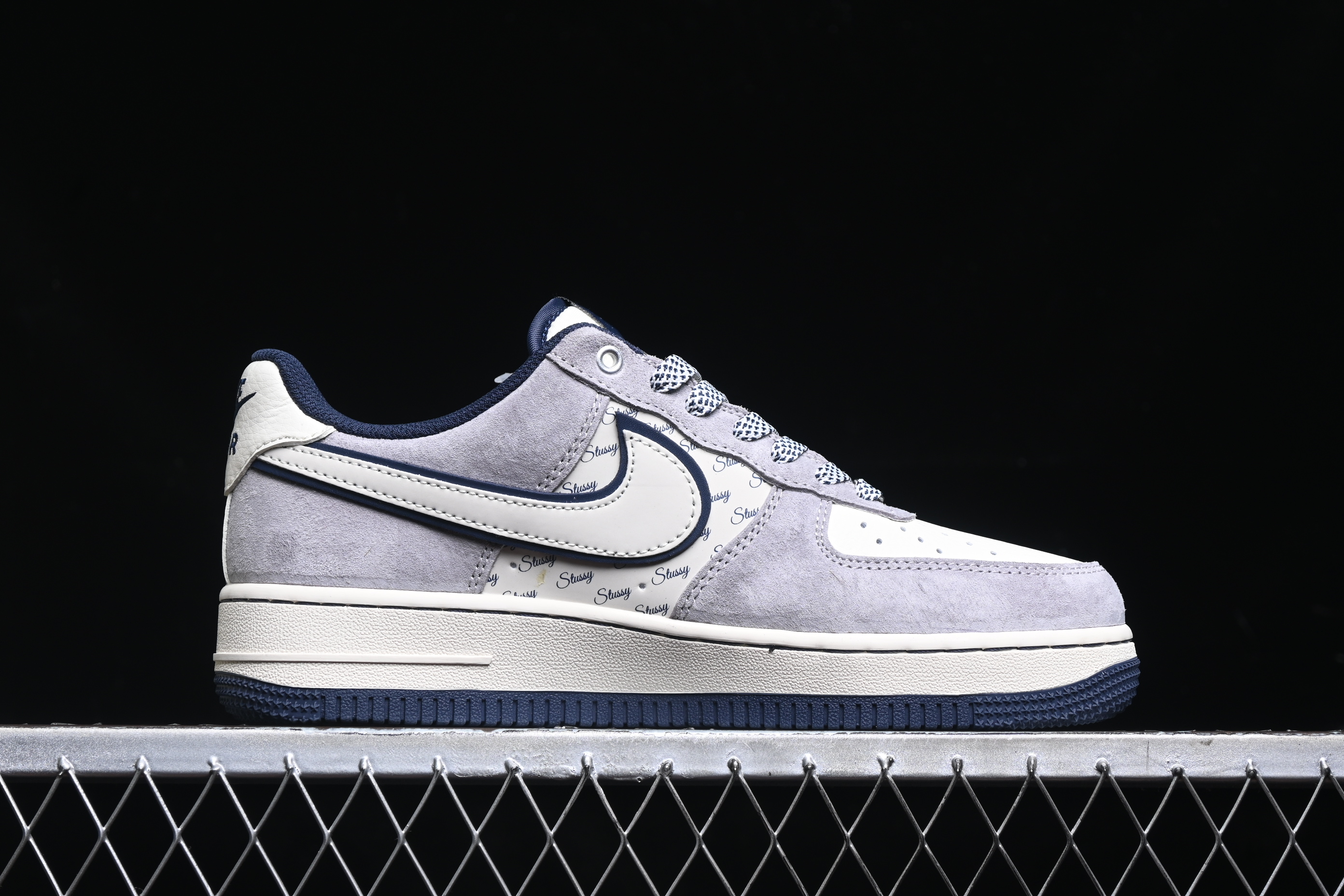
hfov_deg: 27.0
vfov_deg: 18.2
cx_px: 672
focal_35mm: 75
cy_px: 448
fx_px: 2800
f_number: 6.3
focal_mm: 50
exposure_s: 1/60
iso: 160
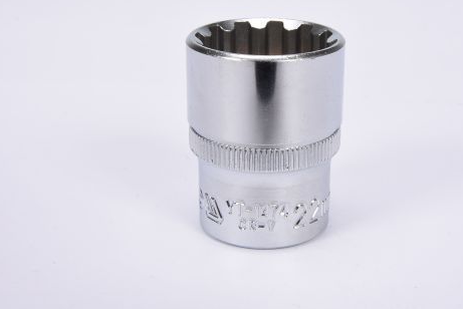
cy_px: 126
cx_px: 270
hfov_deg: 22.8
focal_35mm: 89
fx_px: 1145
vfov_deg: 15.4
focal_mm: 50
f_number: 18
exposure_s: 1/125
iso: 250
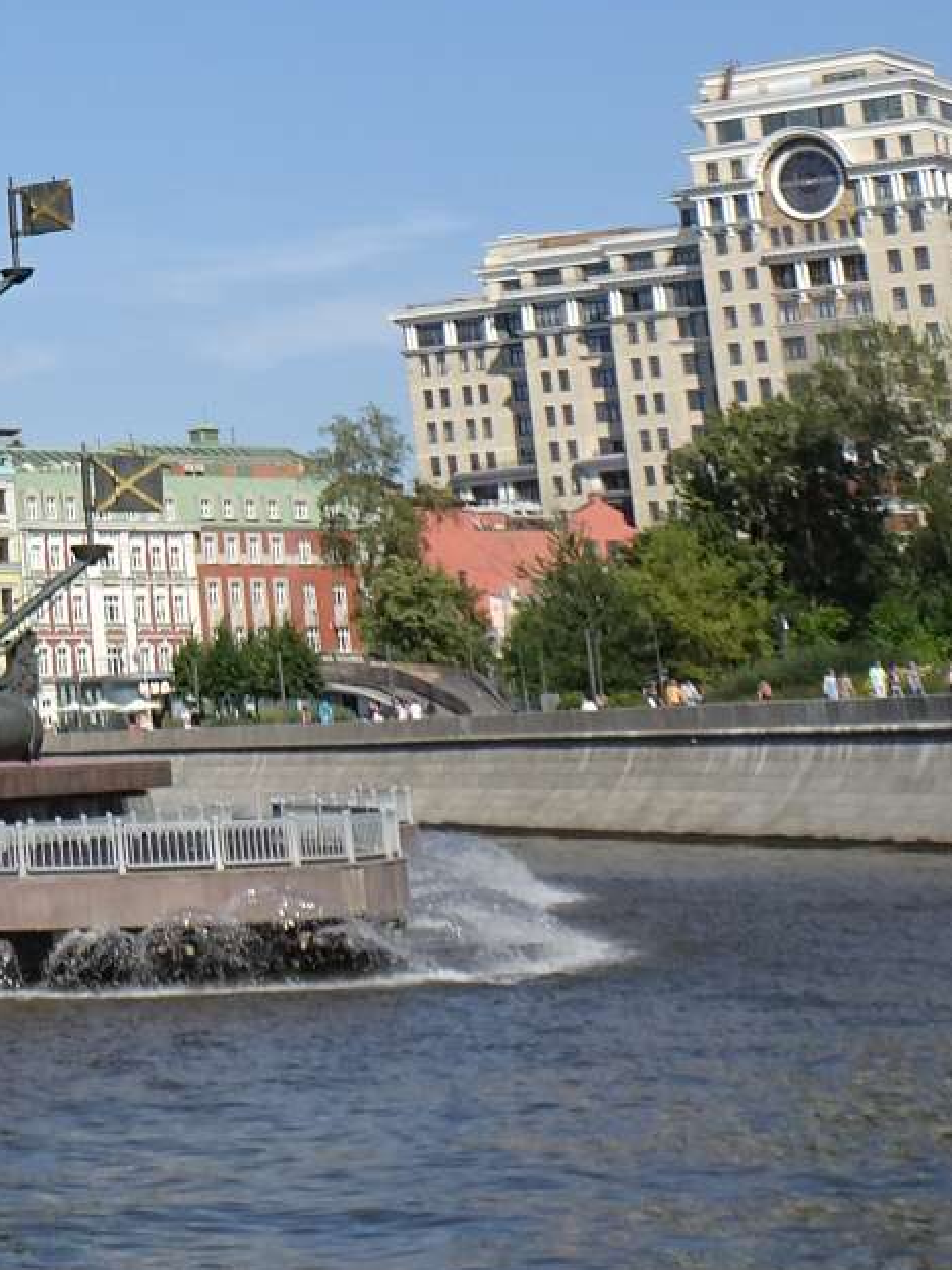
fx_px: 3337
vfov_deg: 20.2
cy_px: -244
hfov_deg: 15.0
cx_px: -501
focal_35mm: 91
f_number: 3.5
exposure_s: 1/1000
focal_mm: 4.92
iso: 80
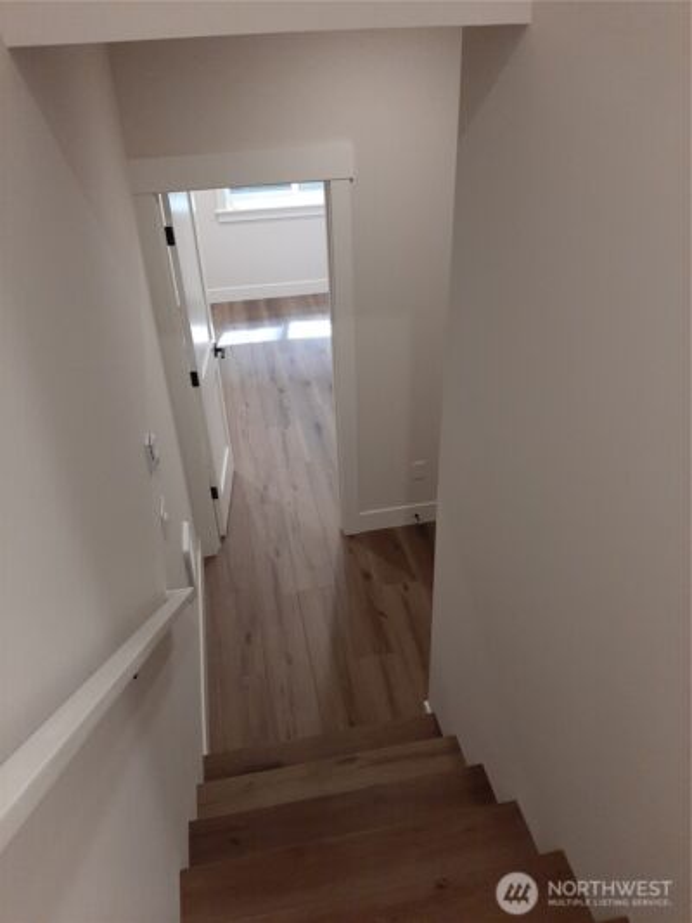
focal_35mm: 26
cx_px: 346
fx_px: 693
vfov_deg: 67.3
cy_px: 462
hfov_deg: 53.1
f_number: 1.7
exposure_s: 1/60
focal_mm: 3.93
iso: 200
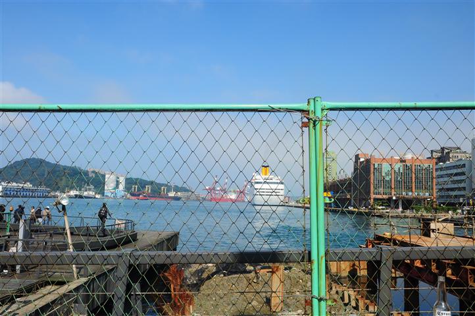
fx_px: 435
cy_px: 158
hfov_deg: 57.3
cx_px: 238
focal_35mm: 33
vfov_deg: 39.9
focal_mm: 22
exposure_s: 1/320
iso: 200
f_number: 11
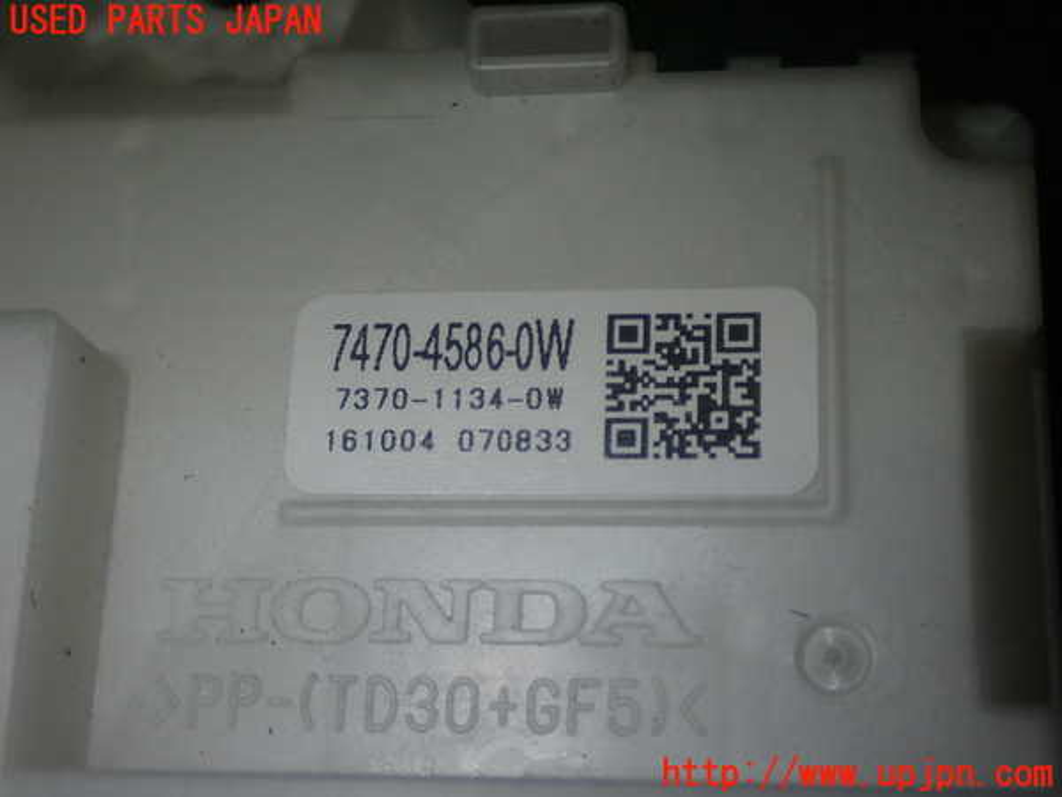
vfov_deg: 27.0
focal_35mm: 54
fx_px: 1657
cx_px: 531
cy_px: 398
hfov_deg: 35.5
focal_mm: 9.65
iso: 200
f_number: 10
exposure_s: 1/50
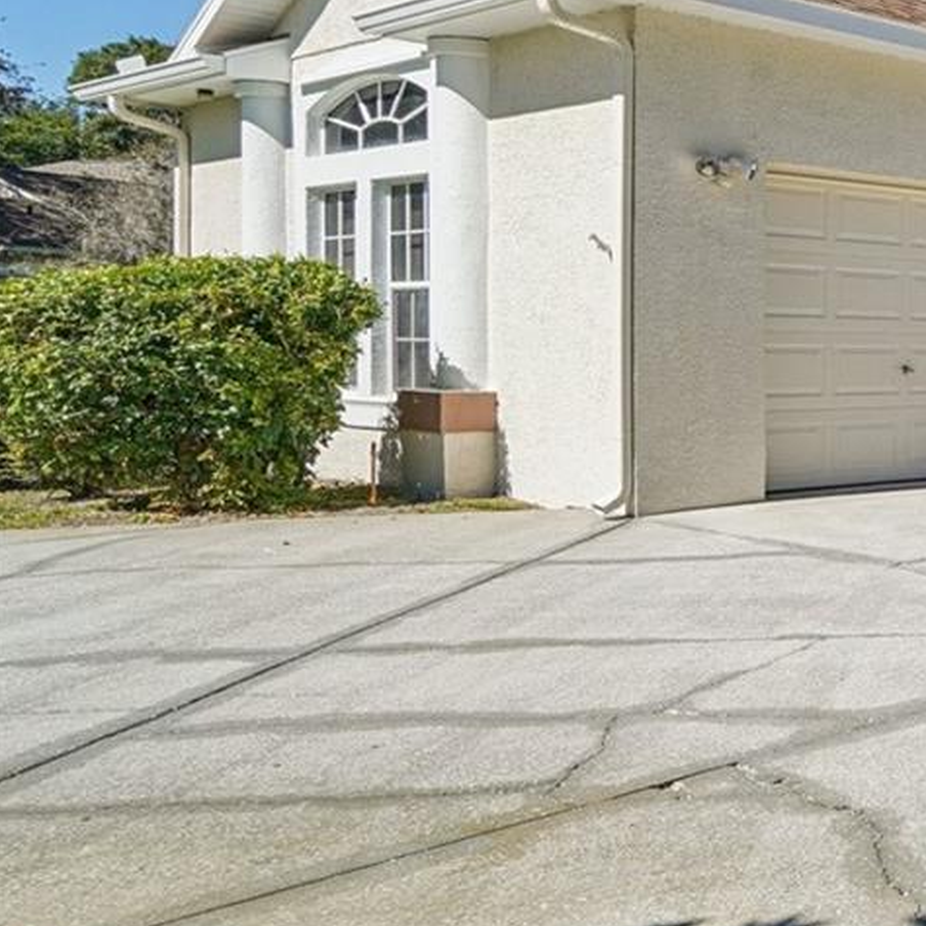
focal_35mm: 43
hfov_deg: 24.3
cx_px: 1555
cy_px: 336
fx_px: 1301
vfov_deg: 38.9
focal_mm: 10
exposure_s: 1/500
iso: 100
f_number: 8
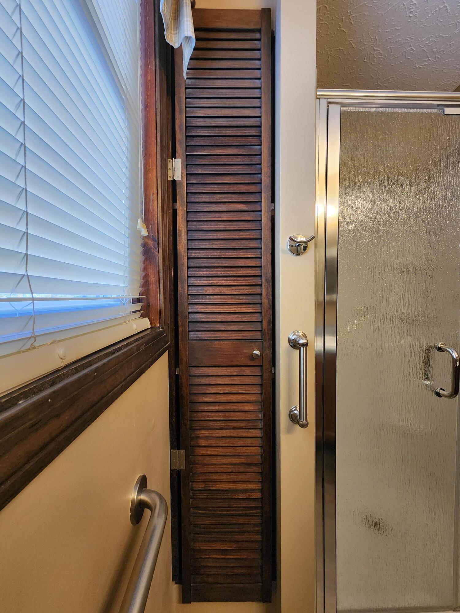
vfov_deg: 106.2
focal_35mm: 13
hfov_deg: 89.9
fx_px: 230
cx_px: 230
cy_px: 306
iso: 250
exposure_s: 1/60
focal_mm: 2.2
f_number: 2.2
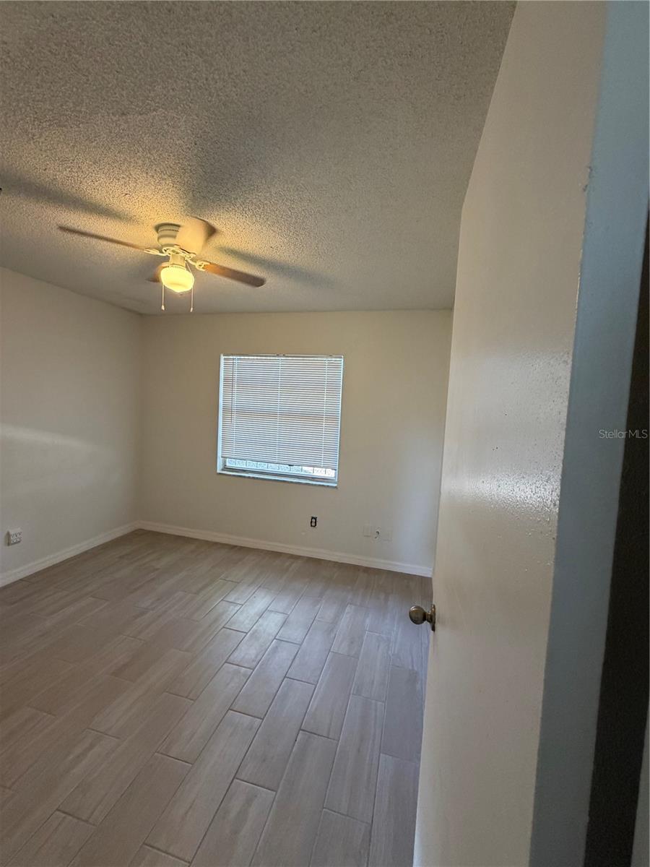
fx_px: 351
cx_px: 325
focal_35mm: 14
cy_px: 434
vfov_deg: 102.1
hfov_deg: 85.7
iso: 250
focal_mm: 2.22
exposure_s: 1/60
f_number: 2.2
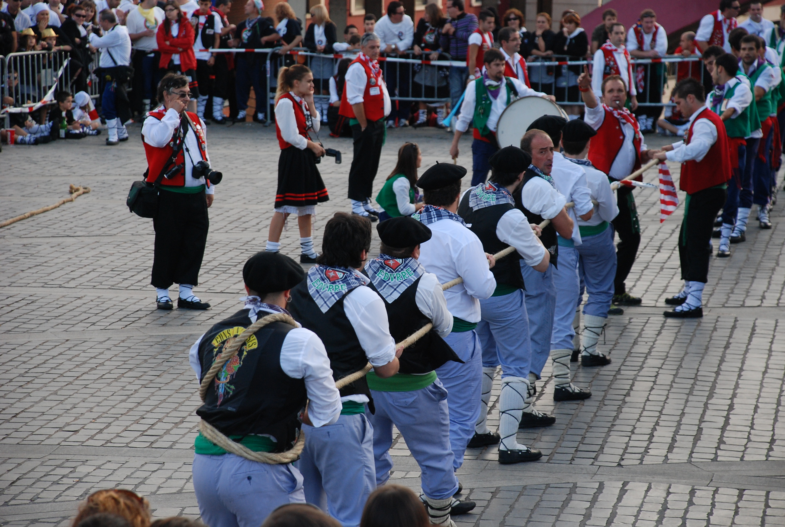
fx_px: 3278
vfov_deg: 9.2
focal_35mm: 150
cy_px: 264
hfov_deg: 13.7
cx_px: 392
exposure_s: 1/200
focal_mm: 100
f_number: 5.6
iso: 400
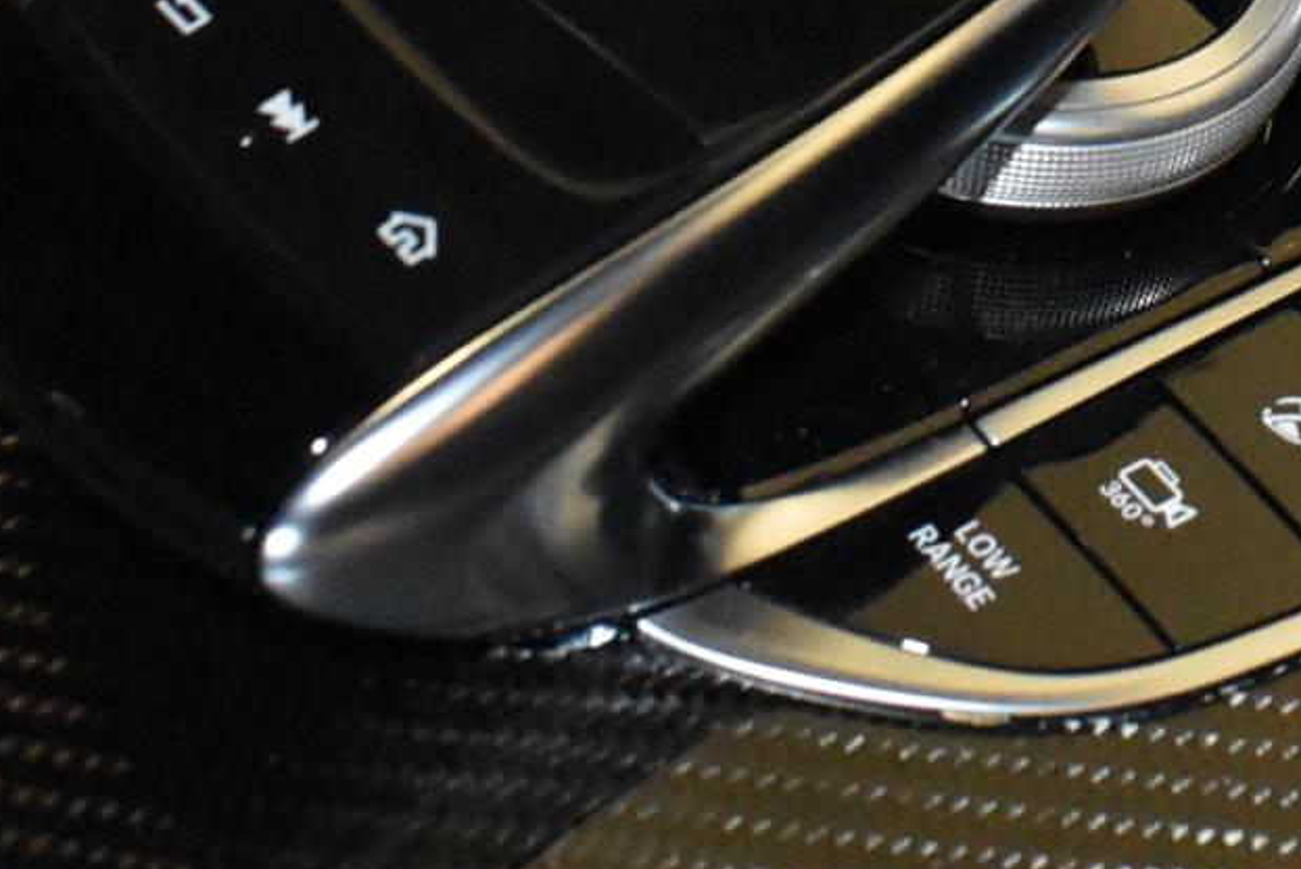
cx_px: 1355
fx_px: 4013
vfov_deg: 12.1
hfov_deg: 17.9
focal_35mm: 111
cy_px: -191
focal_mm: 18
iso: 5000
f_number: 5
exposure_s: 1/60
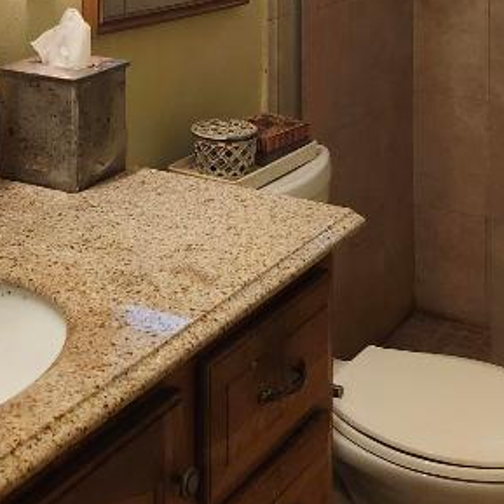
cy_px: -150
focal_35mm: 72
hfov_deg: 23.7
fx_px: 1186
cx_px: 105
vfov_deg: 21.7
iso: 250
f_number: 1.8
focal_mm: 5.54
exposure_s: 1/120
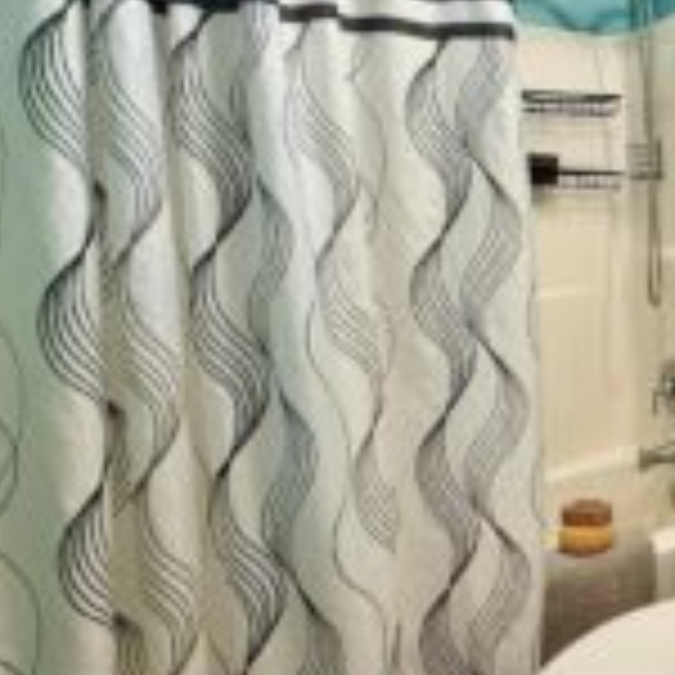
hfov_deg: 38.3
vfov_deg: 49.3
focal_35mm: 33
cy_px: 256
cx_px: 792
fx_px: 728
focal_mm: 2.22
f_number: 2.2
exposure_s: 1/120
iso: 250
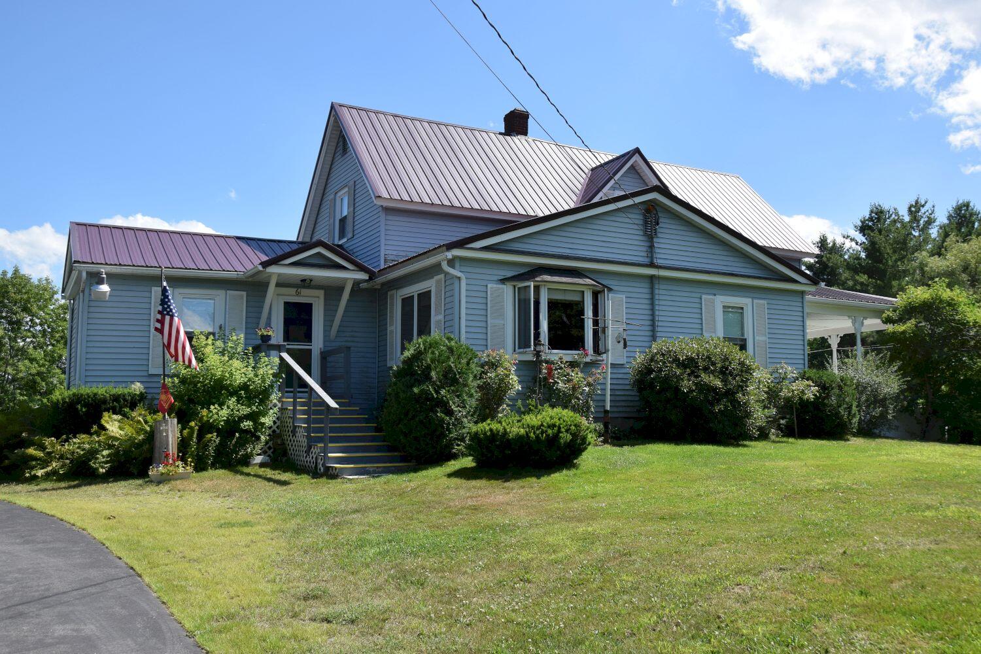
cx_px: 490
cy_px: 327
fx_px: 899
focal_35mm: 33
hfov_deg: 57.2
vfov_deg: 40.0
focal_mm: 22
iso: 200
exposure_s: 1/400
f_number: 10
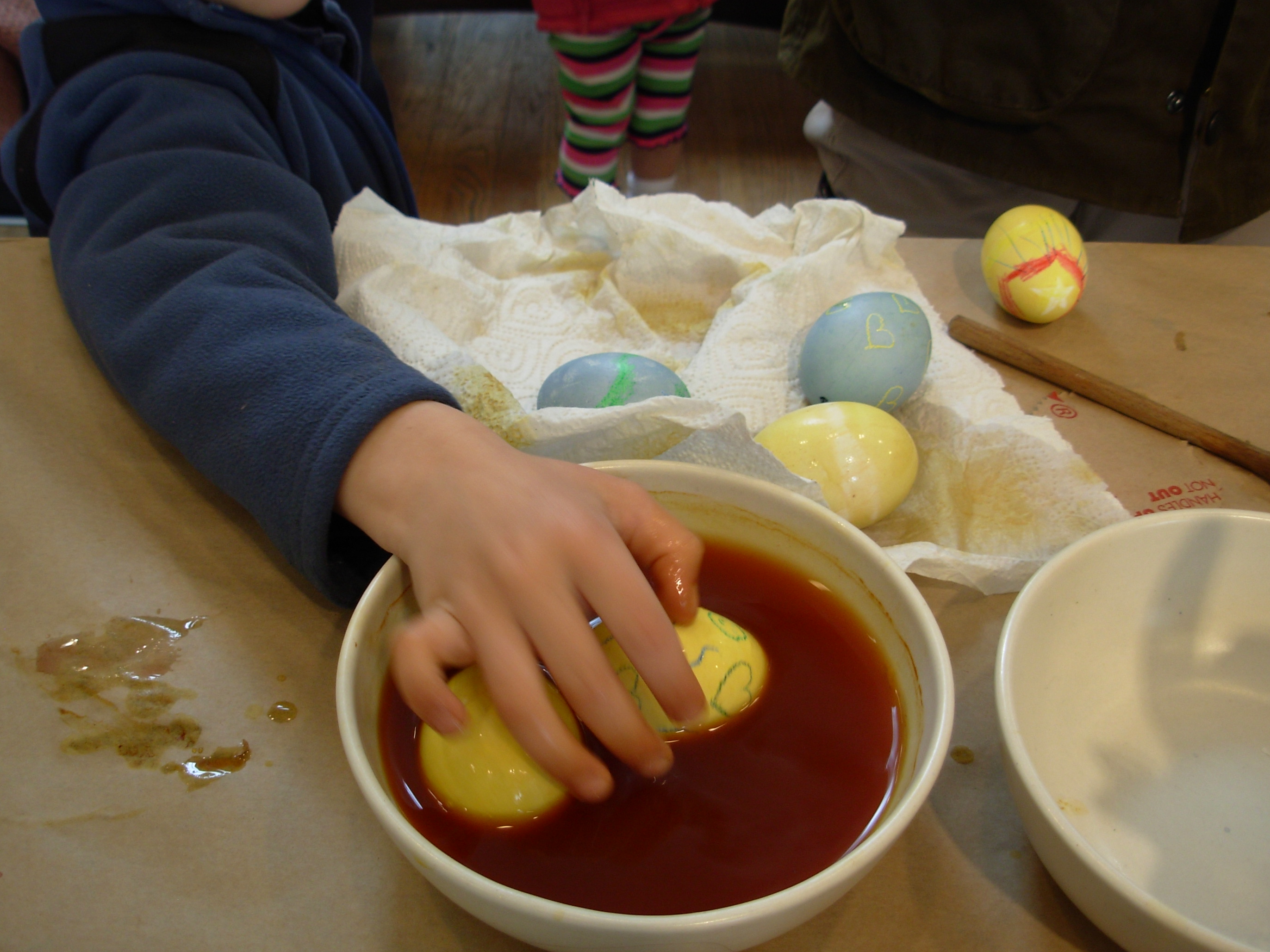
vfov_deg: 36.8
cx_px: 633
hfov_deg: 47.9
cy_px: 468
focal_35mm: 39
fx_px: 1431
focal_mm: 6.3
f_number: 2.9
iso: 50
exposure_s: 1/24.7
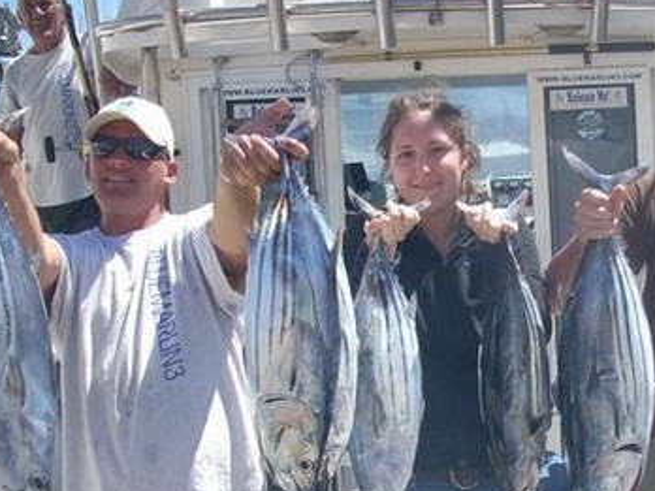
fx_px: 1268
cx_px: 512
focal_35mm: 67
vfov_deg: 21.7
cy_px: 372
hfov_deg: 28.4
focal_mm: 6.2
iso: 64
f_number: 2.8
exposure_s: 1/479
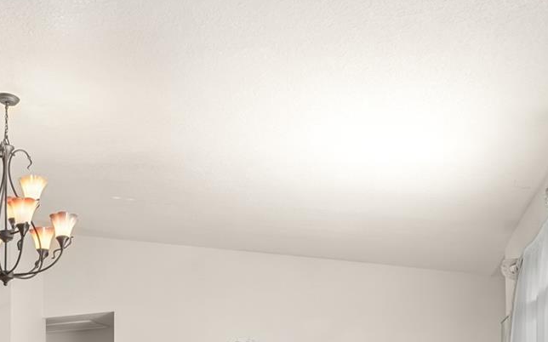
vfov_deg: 28.9
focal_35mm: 38
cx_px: -20
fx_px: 567
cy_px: 415
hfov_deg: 43.0
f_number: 9
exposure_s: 1/4
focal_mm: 10
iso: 250
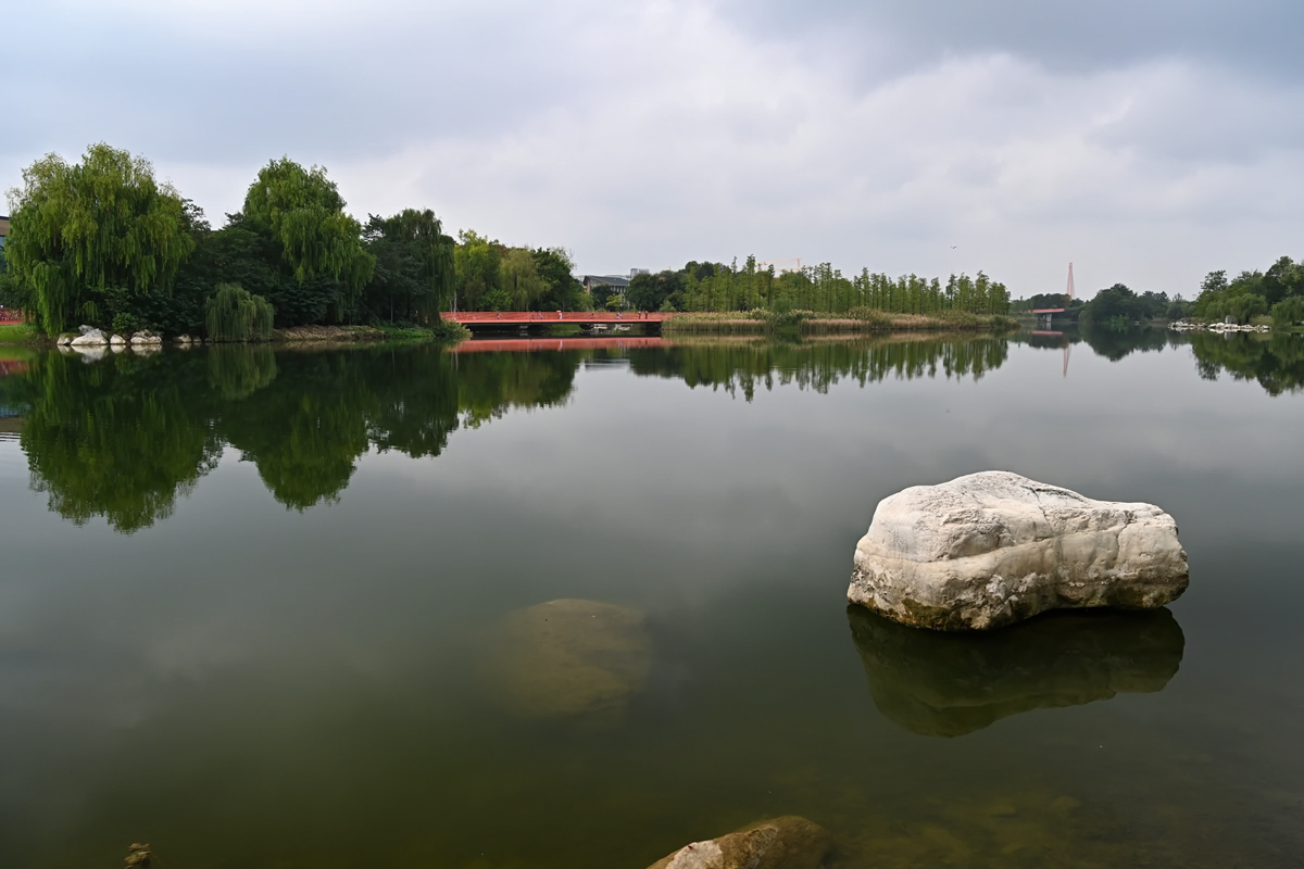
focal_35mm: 26
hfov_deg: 68.4
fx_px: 960
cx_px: 652
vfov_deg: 48.7
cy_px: 434
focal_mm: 26.5
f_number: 8
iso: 200
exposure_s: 1/250
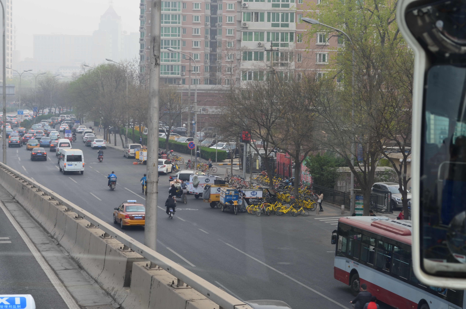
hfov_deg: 26.0
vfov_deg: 17.4
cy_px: 154
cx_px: 233
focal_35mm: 78
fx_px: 1008
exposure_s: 1/100
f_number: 11
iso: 200
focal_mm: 52
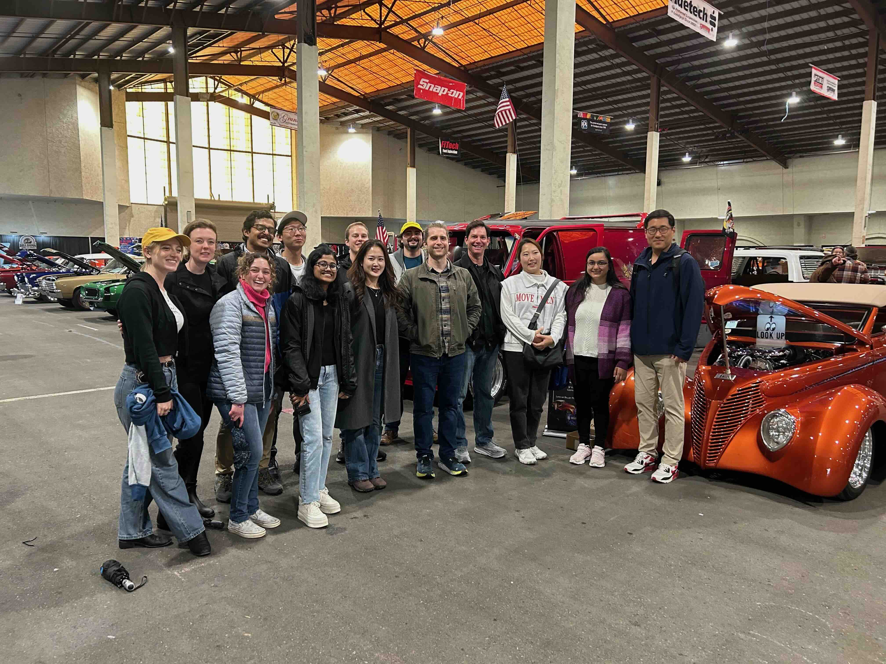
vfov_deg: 53.1
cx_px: 443
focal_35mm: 26
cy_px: 332
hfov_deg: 67.3
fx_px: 665
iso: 250
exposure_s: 1/60
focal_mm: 5.7
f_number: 1.5
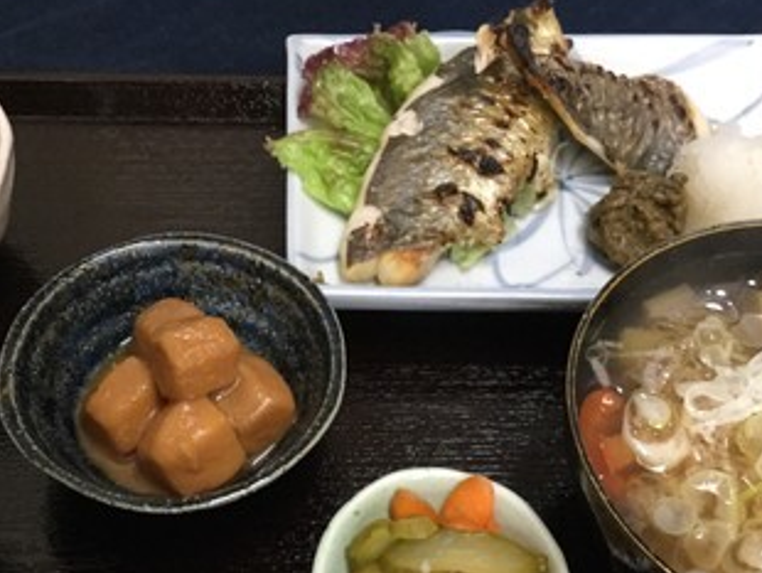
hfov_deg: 38.1
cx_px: 337
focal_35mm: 50
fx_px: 1101
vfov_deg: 28.9
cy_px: 390
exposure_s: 1/20
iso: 200
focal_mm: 3.3
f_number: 2.4
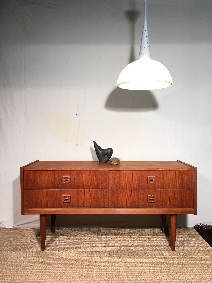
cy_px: 142
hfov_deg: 48.2
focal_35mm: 29
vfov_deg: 61.7
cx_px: 106
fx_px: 237
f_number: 2.2
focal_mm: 4.15
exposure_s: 1/33
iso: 50
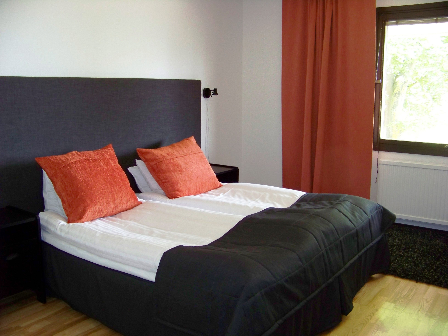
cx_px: 224
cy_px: 168
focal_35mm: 36
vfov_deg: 39.7
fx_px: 466
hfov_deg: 51.4
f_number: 2.8
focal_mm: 5.85
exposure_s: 1/30
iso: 200
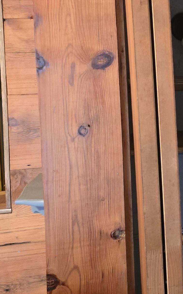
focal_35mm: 62
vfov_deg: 32.6
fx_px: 495
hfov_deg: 18.5
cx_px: 275
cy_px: 90
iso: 1250
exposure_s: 1/40
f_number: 1.8
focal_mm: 5.4
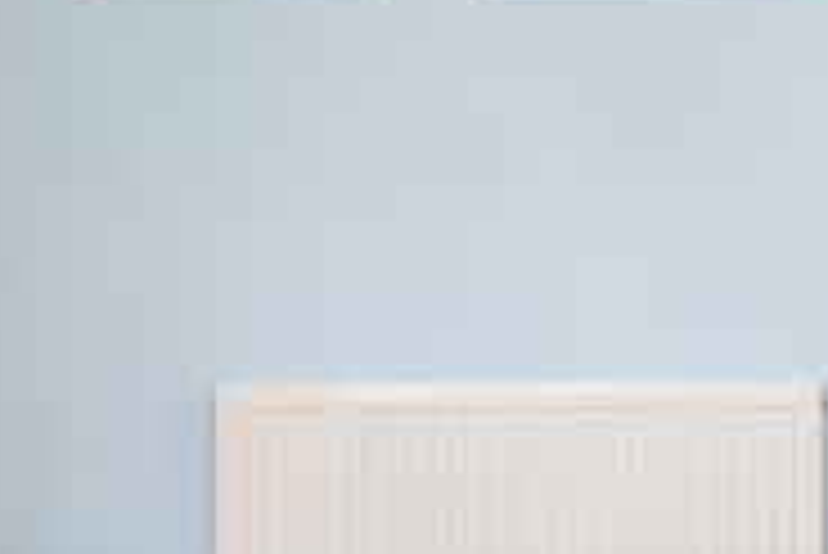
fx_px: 1795
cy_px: 392
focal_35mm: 78
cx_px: 612
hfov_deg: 25.7
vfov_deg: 17.5
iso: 320
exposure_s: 1/40
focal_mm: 14
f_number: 8
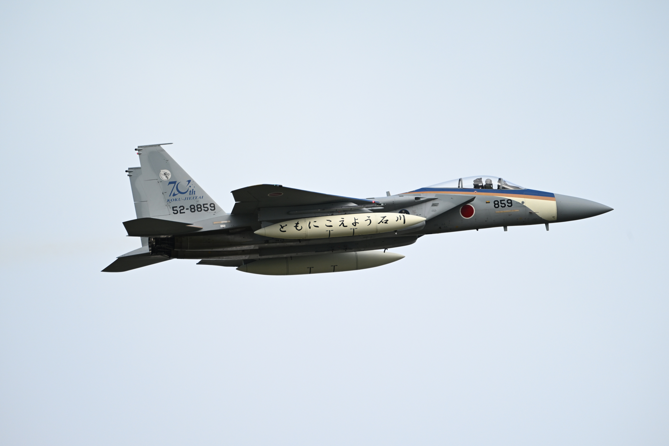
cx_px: 334
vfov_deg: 2.3
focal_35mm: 600
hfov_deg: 3.4
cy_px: 223
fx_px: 11149
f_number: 6.3
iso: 640
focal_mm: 600
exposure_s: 1/2000
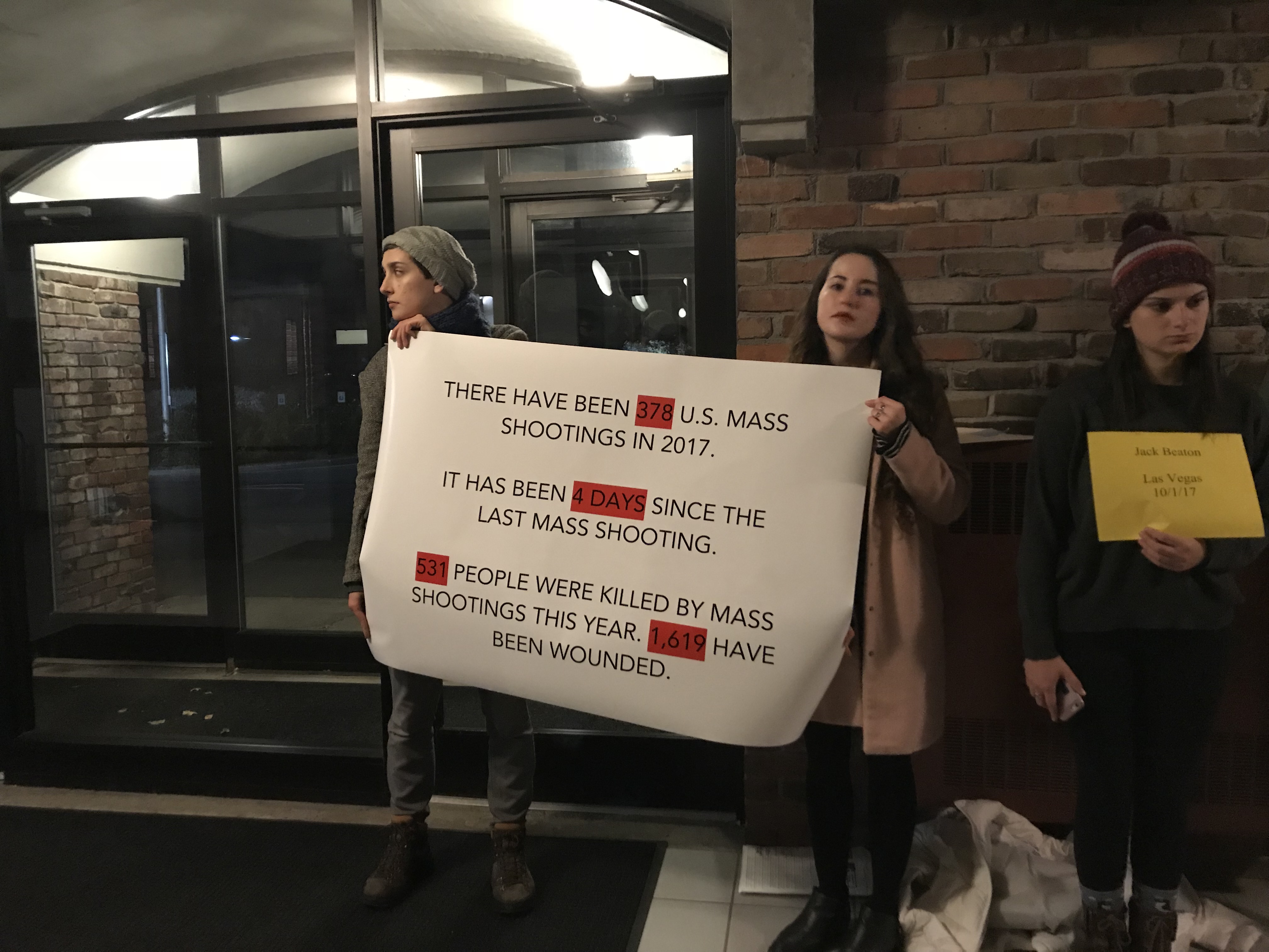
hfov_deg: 63.4
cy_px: 476
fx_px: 1026
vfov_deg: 49.7
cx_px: 634
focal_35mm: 28
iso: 100
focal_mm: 3.99
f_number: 1.8
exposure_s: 1/4
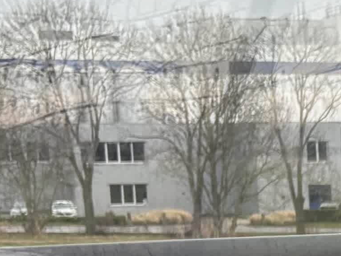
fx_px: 1920
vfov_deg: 7.4
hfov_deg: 9.1
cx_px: 826
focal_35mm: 195
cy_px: 474
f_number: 1.6
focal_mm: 6
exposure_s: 1/121
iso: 50
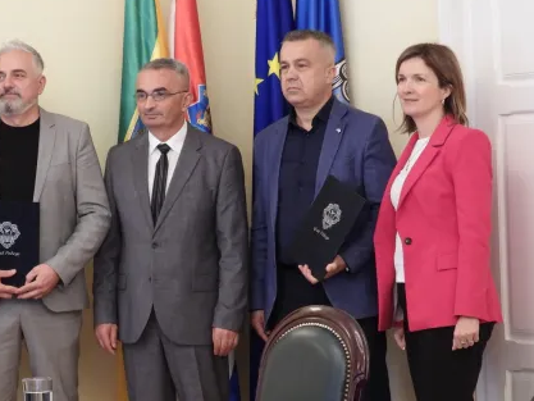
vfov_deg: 10.7
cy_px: 255
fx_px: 2129
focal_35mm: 138
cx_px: 145
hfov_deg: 14.2
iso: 400
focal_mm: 14.3
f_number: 3.5
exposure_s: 1/50
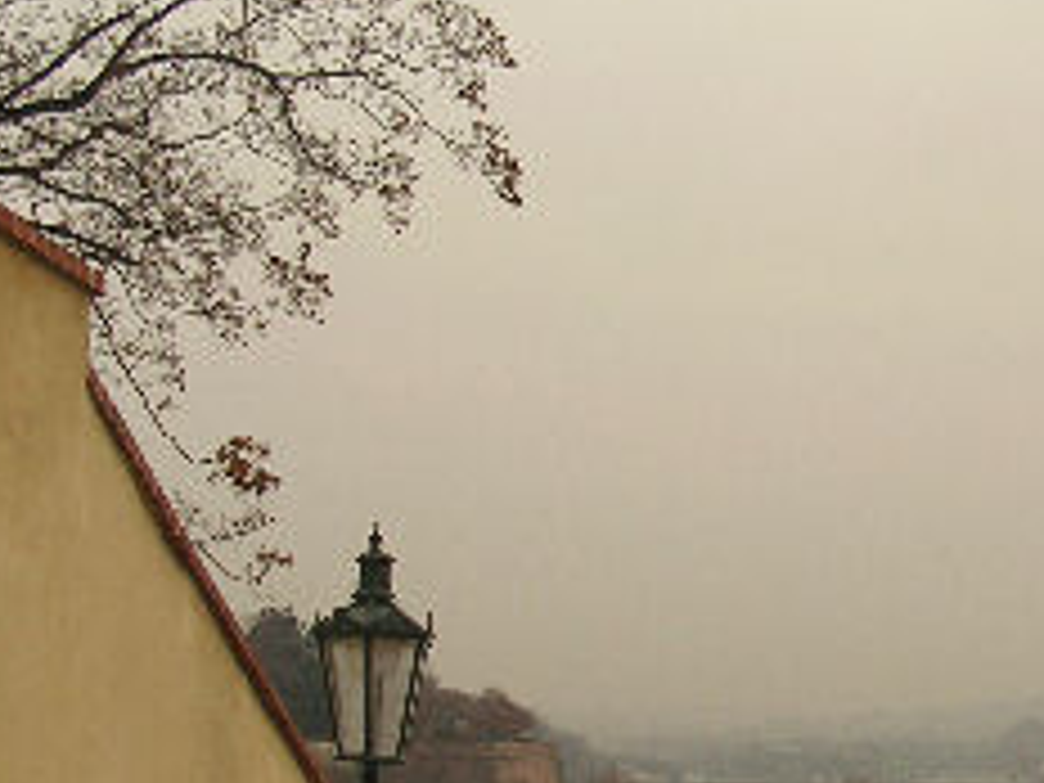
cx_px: 909
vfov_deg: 17.6
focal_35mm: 84
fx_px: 2533
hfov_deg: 22.8
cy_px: 472
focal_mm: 5.8
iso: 50
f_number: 2.8
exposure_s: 1/353
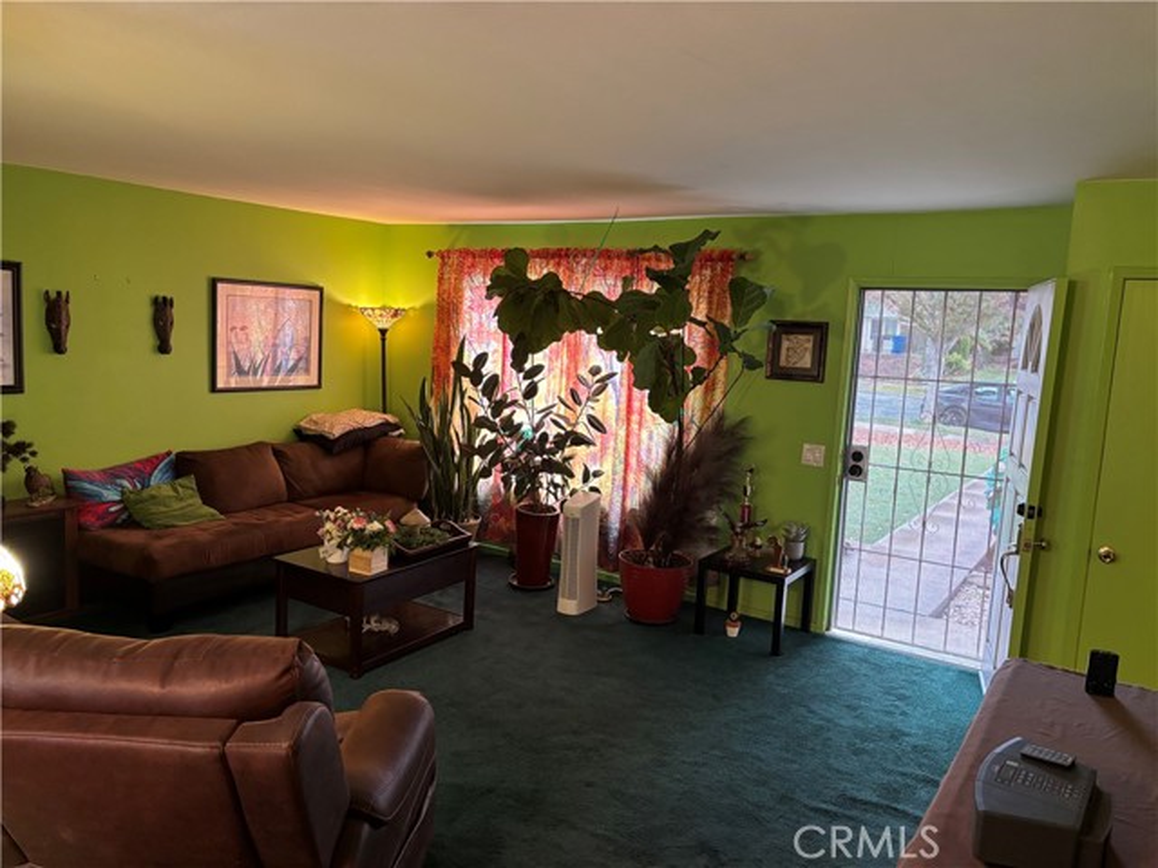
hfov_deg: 67.3
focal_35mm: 26
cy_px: 434
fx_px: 870
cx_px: 579
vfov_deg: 53.1
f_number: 1.6
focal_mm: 5.96
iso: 320
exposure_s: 1/60
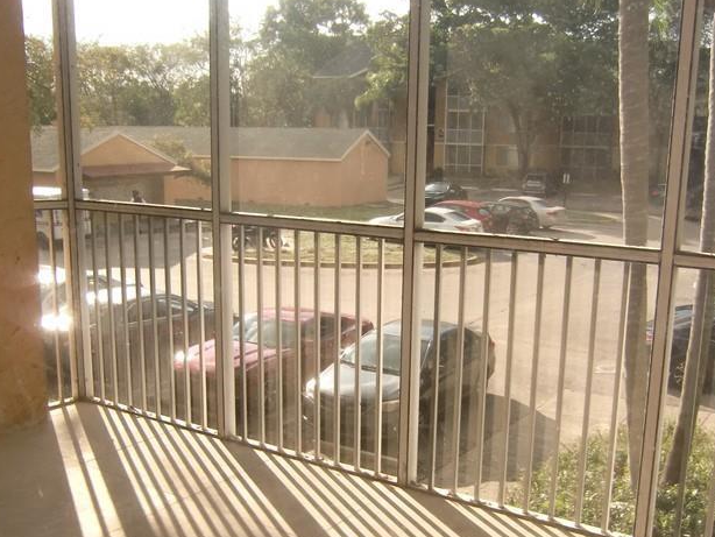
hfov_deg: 46.8
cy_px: 322
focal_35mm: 40
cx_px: 360
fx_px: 827
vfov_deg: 35.9
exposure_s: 1/200
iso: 64
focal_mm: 4.3
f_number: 3.2
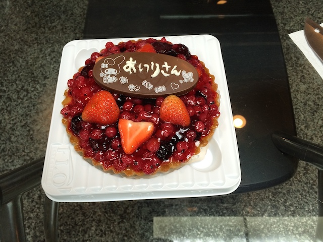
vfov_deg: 46.8
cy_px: 121
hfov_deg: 60.0
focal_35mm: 30
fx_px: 280
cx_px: 162
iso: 100
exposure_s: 1/30
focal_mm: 4.12
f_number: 2.2
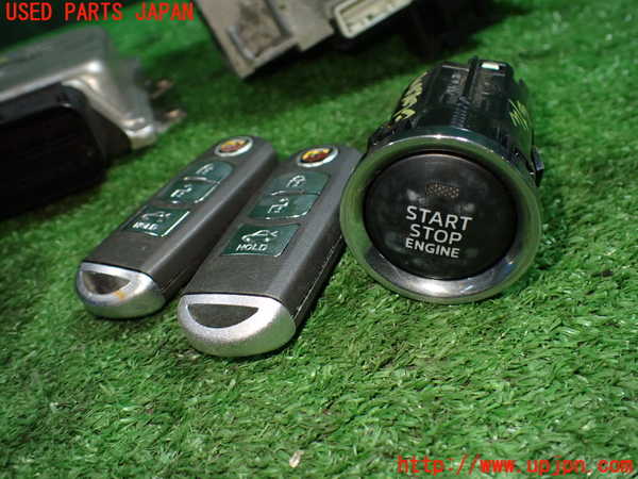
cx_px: 319
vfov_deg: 46.8
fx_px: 553
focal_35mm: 30
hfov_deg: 60.0
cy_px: 240
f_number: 2.3
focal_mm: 5.4
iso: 640
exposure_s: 1/125
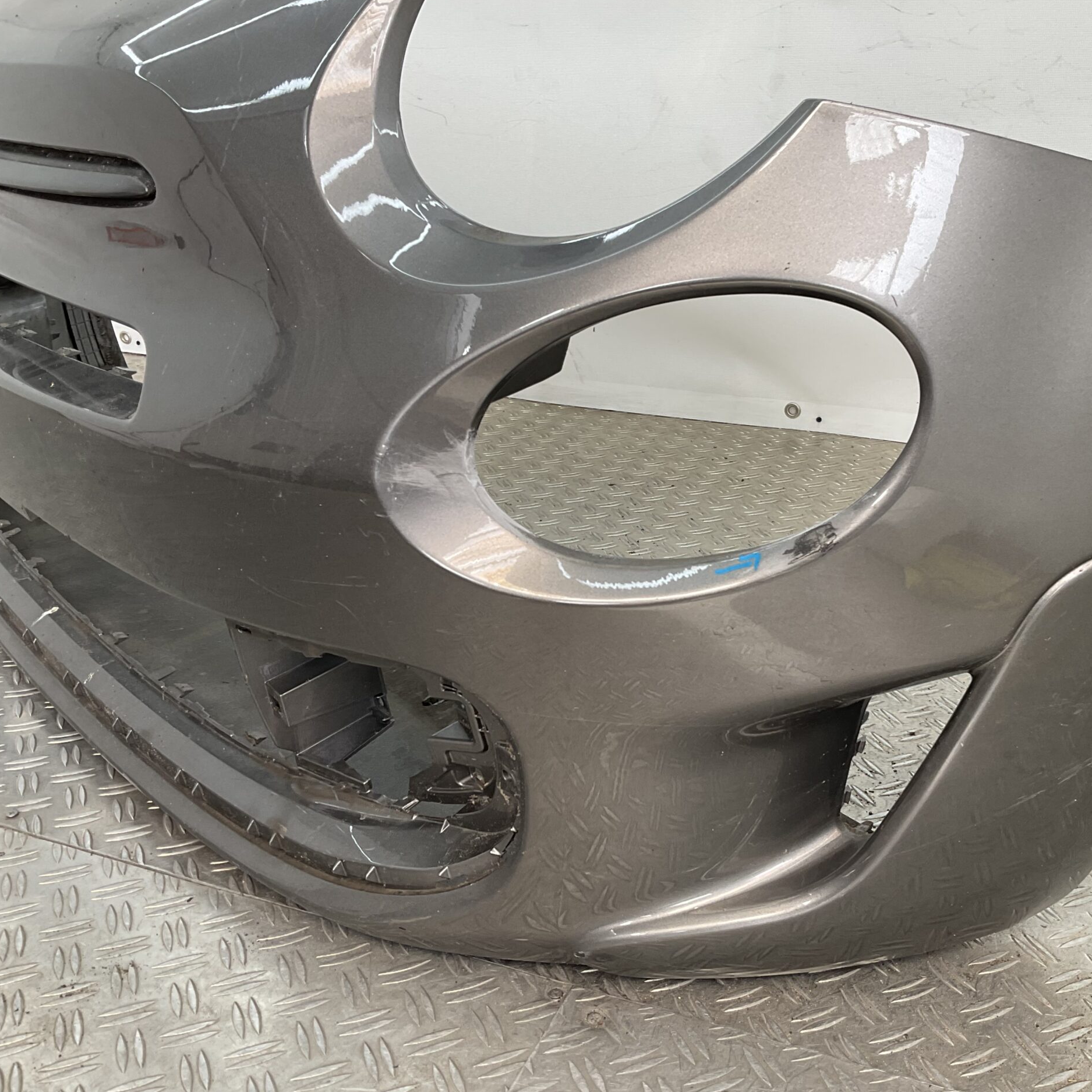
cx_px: 641
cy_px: 543
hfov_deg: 47.0
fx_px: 1249
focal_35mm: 35
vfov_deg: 47.2
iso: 20
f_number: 1.8
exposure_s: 1/100
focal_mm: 3
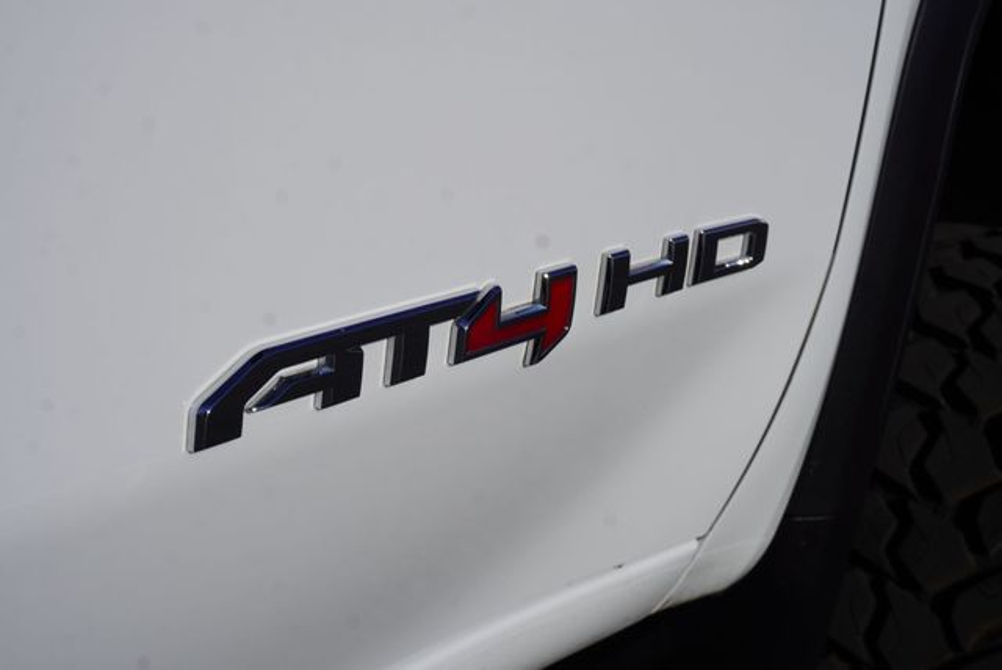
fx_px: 1504
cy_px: 335
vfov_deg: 25.1
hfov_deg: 36.8
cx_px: 501
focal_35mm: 54
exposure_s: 1/500
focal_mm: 36
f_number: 11
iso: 100
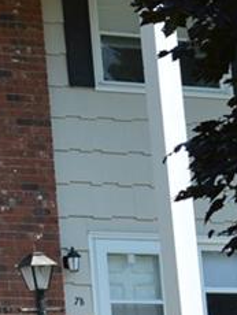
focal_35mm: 192
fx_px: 1749
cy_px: 121
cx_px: -263
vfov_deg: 10.3
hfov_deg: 7.4
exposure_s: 1/200
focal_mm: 30
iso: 100
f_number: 6.3
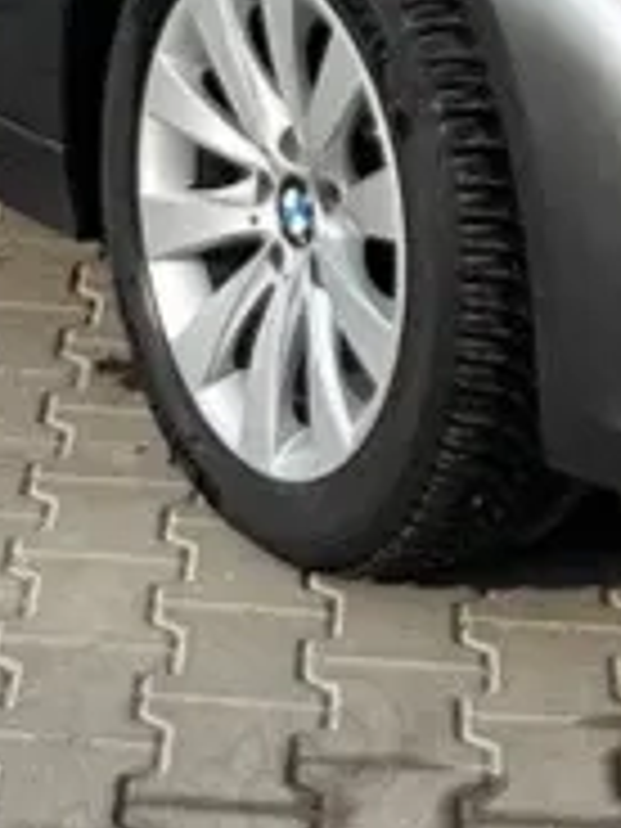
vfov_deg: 9.4
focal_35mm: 188
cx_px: 220
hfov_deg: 7.9
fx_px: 4497
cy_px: -1130
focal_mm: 5.1
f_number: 1.6
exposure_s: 1/2101
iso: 50
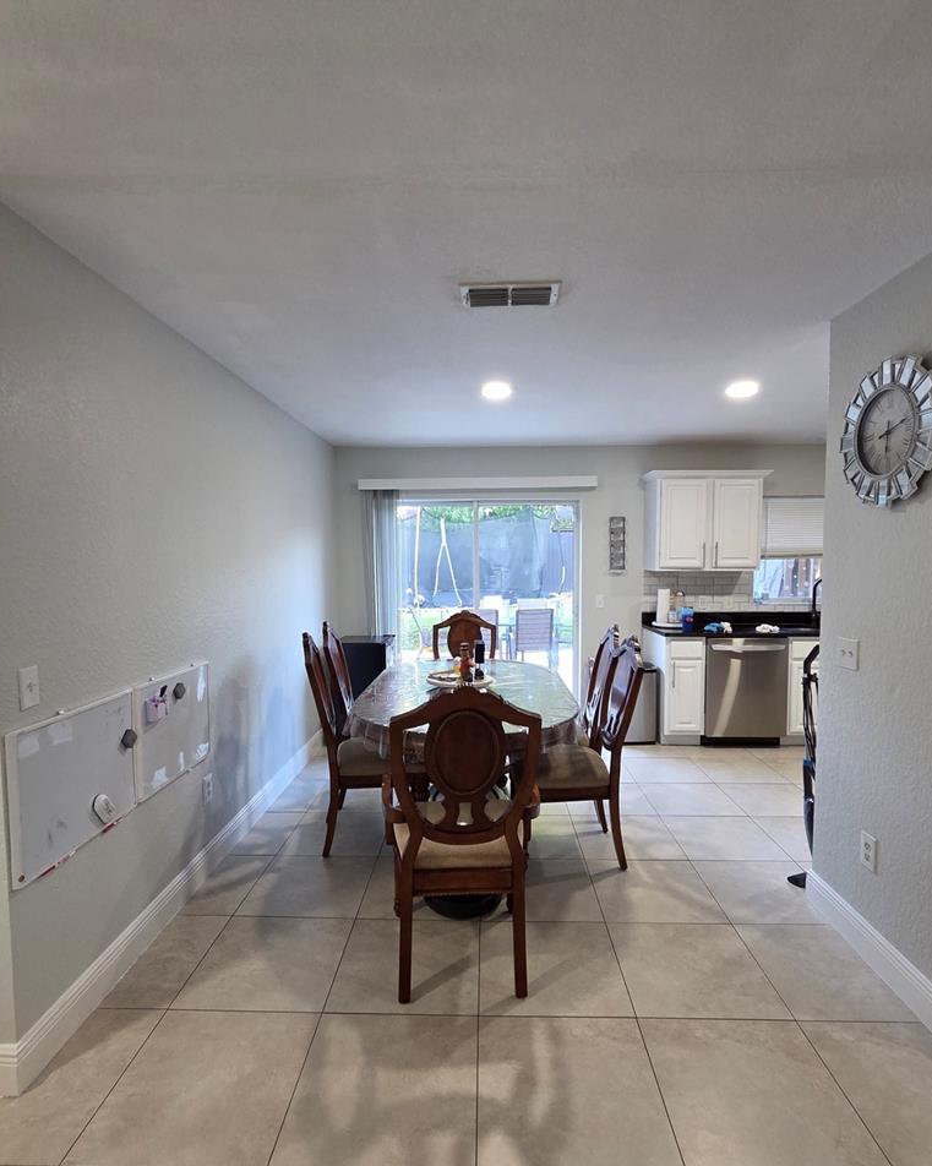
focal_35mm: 16
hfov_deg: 80.3
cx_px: 473
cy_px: 598
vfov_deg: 93.1
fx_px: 552
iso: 250
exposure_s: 1/60
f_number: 2.2
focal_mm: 2.2
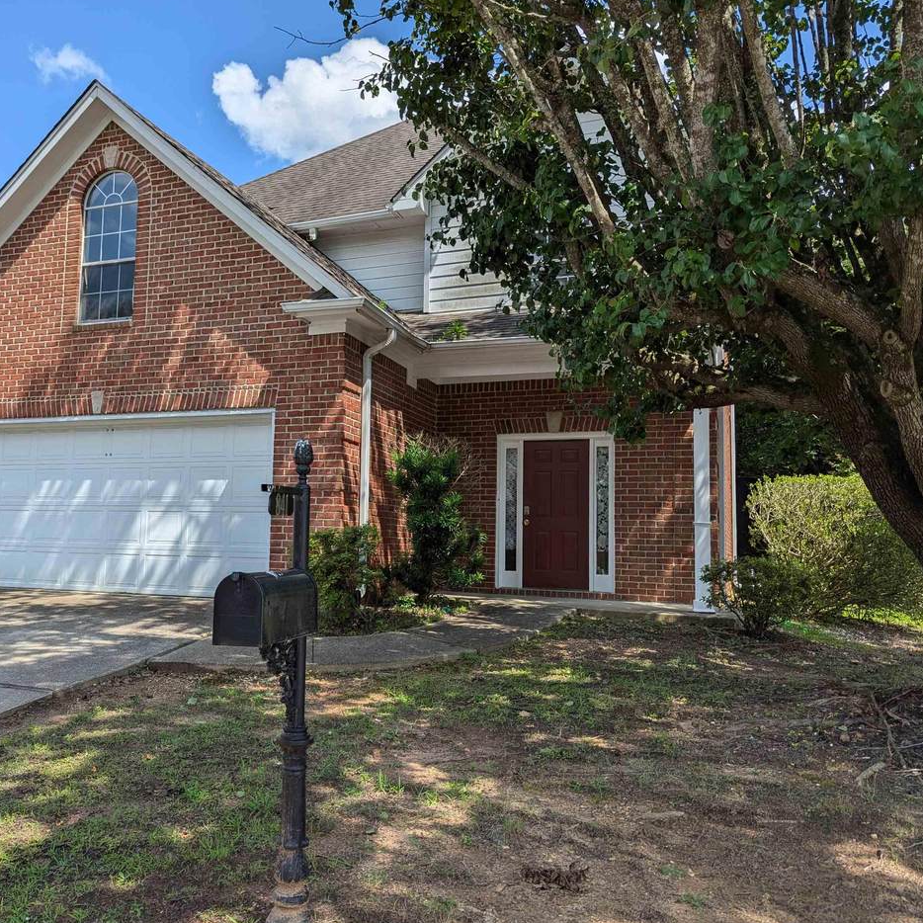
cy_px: 459
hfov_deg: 55.1
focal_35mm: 29
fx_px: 875
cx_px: 358
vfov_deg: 55.6
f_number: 1.85
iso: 39
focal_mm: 6.81
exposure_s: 1/2137
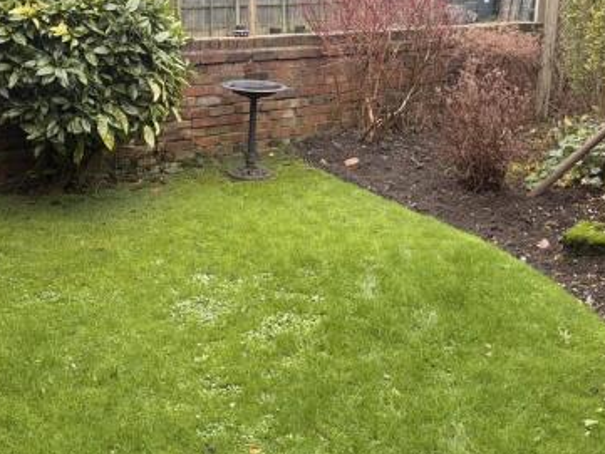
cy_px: 106
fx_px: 734
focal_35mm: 42
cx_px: 282
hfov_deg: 44.8
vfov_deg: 33.6
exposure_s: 1/121
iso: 125
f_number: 1.6
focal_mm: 5.96
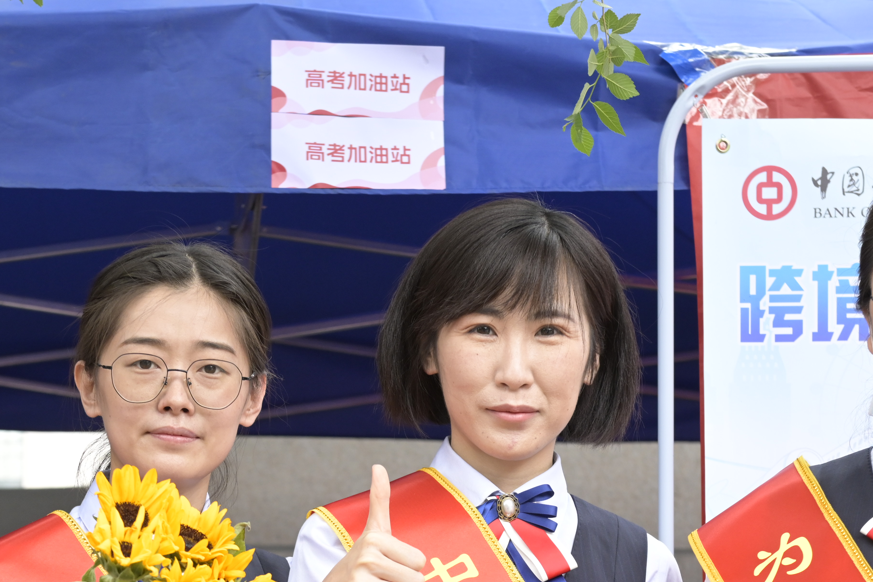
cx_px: 355
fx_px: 2643
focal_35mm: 109
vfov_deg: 12.3
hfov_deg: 18.7
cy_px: 657
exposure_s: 1/250
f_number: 5
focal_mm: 48
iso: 800
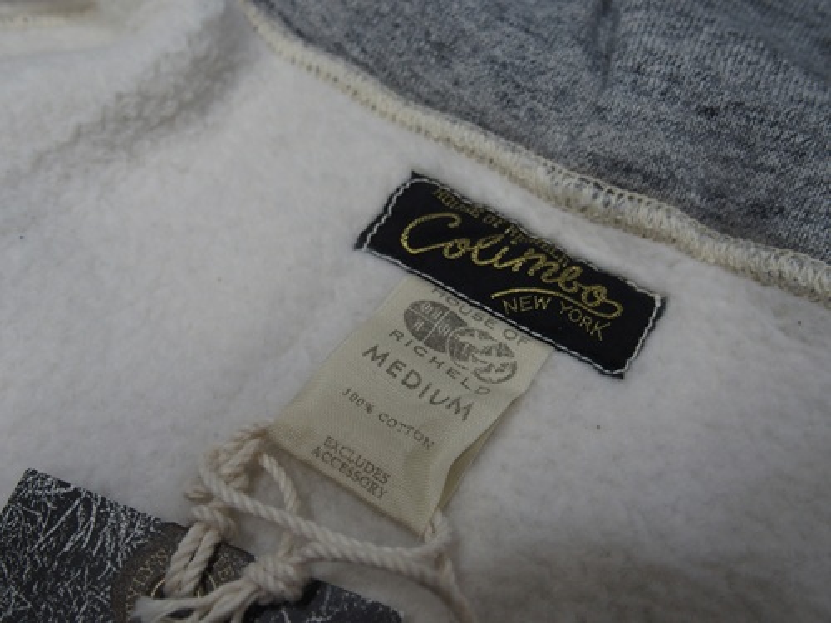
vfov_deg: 44.2
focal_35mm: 32
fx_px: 768
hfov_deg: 56.8
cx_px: 416
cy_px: 312
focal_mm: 6.7
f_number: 2.8
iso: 100
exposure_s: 1/60
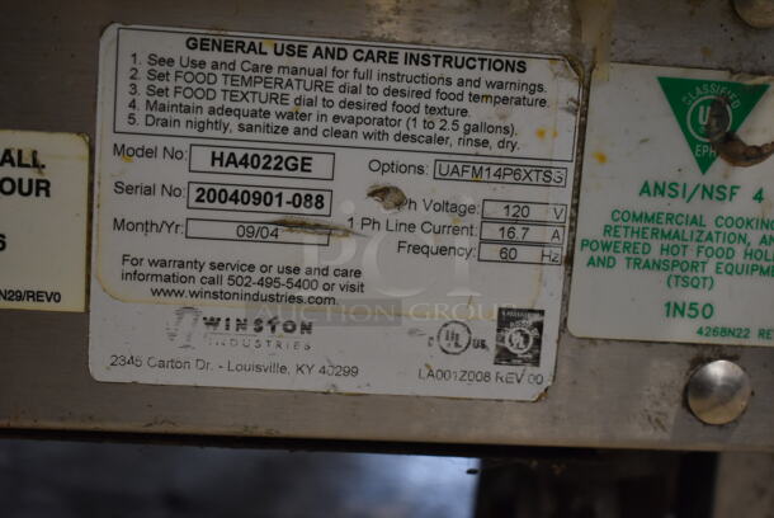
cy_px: 259
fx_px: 1356
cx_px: 387
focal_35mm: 63
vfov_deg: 21.6
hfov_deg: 31.9
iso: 2000
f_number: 5
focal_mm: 42
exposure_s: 1/60
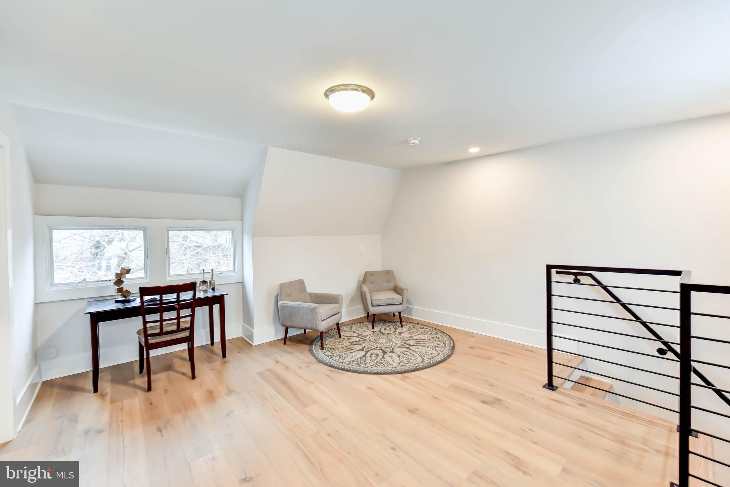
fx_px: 304
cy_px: 244
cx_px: 365
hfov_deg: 100.4
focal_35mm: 15
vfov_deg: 77.3
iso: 400
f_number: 5.6
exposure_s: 1/20
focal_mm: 15
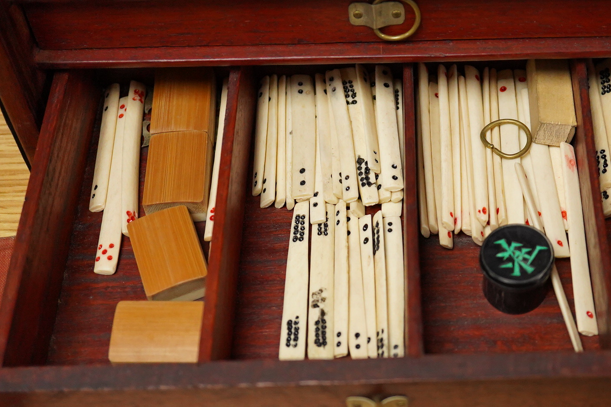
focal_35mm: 63
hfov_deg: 31.6
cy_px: 236
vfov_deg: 21.5
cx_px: 406
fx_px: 1069
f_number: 3.5
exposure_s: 1/500
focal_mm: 30
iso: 2500
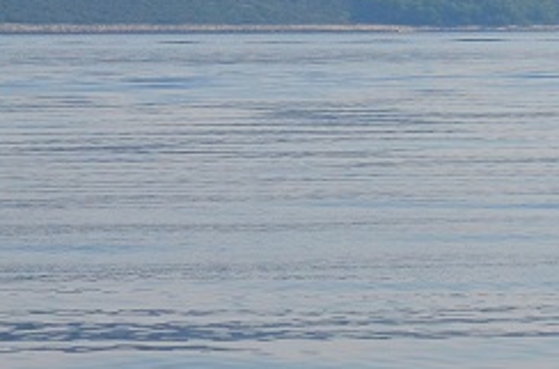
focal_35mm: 430
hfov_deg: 4.8
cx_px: 569
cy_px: -61
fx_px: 6655
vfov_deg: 3.2
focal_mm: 70
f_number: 5.6
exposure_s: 1/2500
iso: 400
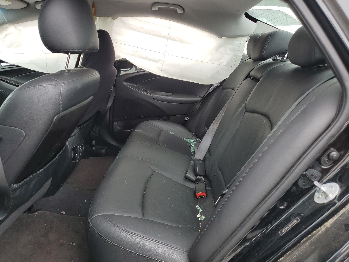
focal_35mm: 26
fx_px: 262
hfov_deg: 67.3
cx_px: 174
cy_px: 131
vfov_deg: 53.1
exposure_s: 1/323
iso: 50
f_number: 1.5
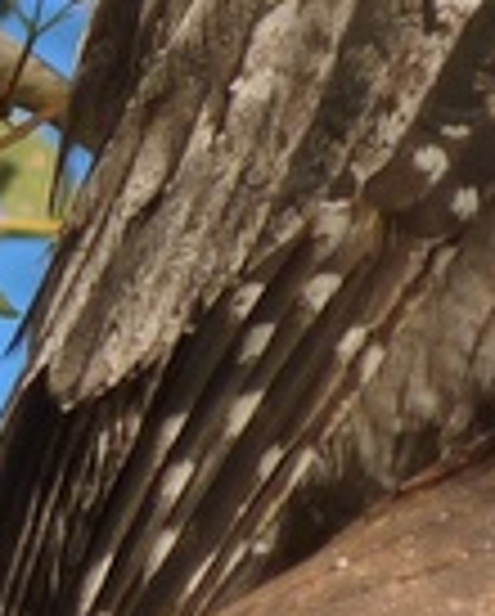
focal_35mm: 2301
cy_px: 391
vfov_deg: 0.8
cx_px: -180
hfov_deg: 0.7
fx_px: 42044
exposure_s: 1/200
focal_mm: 72.8
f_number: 4.2
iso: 80
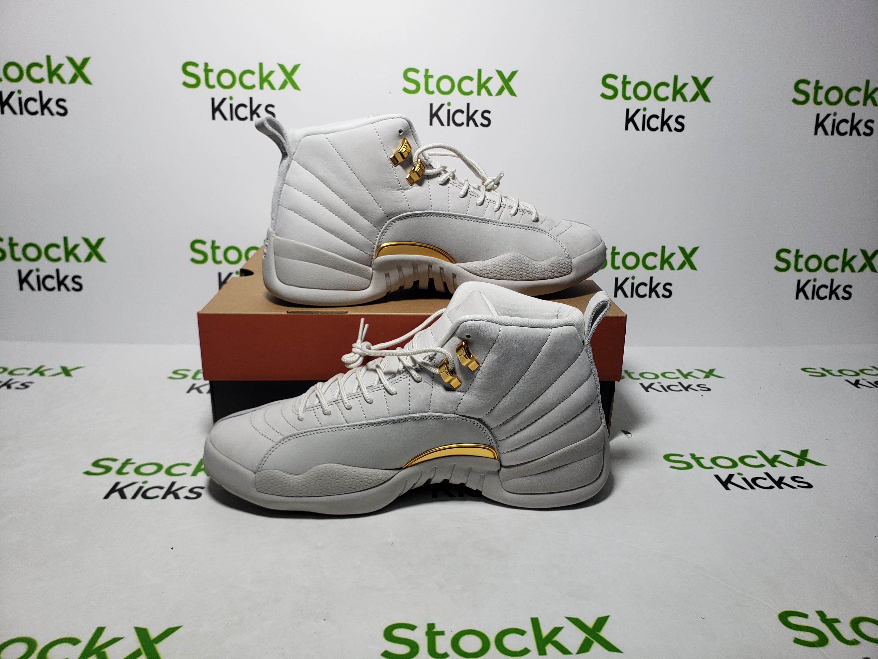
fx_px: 659
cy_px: 330
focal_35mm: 26
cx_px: 439
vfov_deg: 53.1
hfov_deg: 67.3
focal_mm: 4.3
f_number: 2.4
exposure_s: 1/258
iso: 50
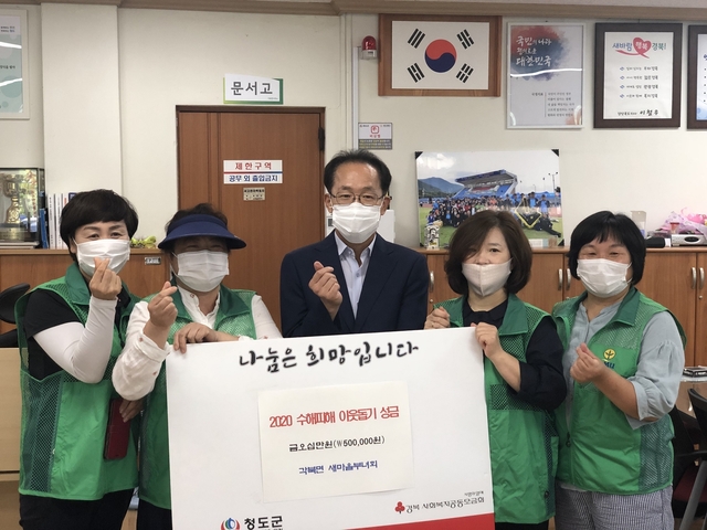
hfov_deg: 36.8
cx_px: 354
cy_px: 265
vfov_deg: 28.0
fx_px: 1062
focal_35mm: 52
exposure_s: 1/60
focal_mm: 6
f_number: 2.4
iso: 80
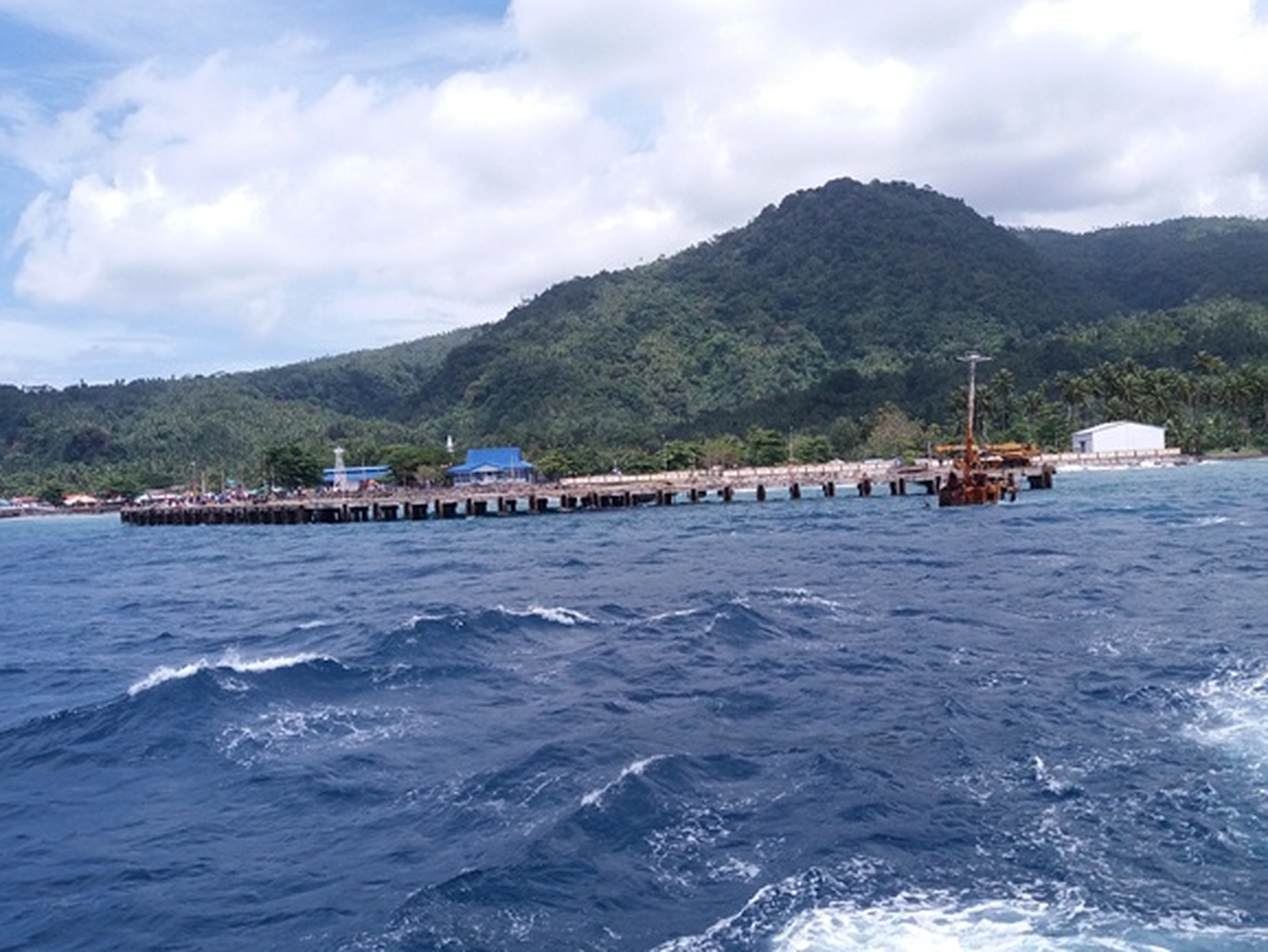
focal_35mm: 31
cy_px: 515
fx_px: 1136
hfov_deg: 58.2
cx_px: 577
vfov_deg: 45.4
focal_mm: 3.7
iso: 64
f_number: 1.9
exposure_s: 1/1643
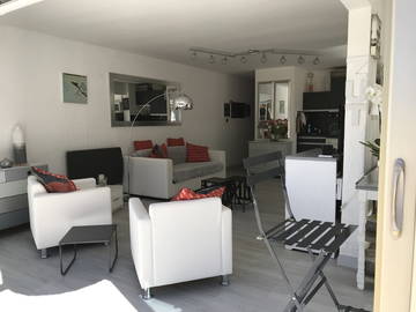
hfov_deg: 63.4
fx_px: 336
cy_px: 156
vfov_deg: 49.7
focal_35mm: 28
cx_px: 208
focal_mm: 3.99
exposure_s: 1/791
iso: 20
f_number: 1.8
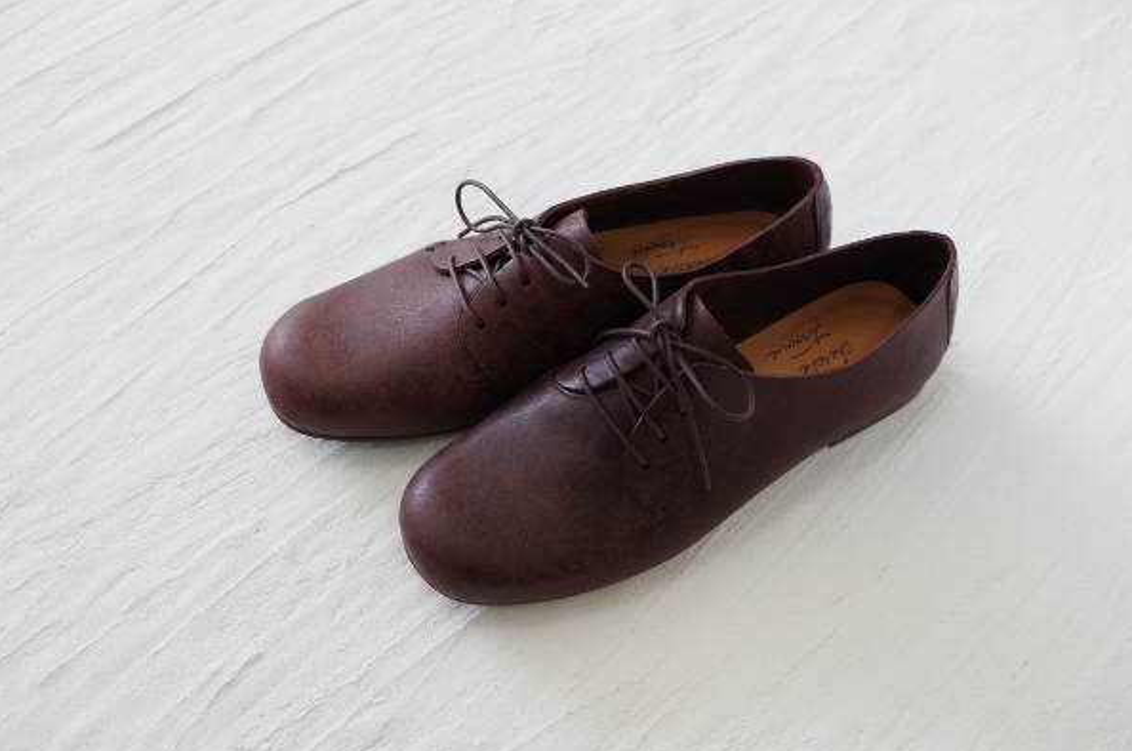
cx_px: 558
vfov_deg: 31.8
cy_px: 402
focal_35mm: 42
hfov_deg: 46.5
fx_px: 1319
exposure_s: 1/60
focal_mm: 26.25
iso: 400
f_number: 5
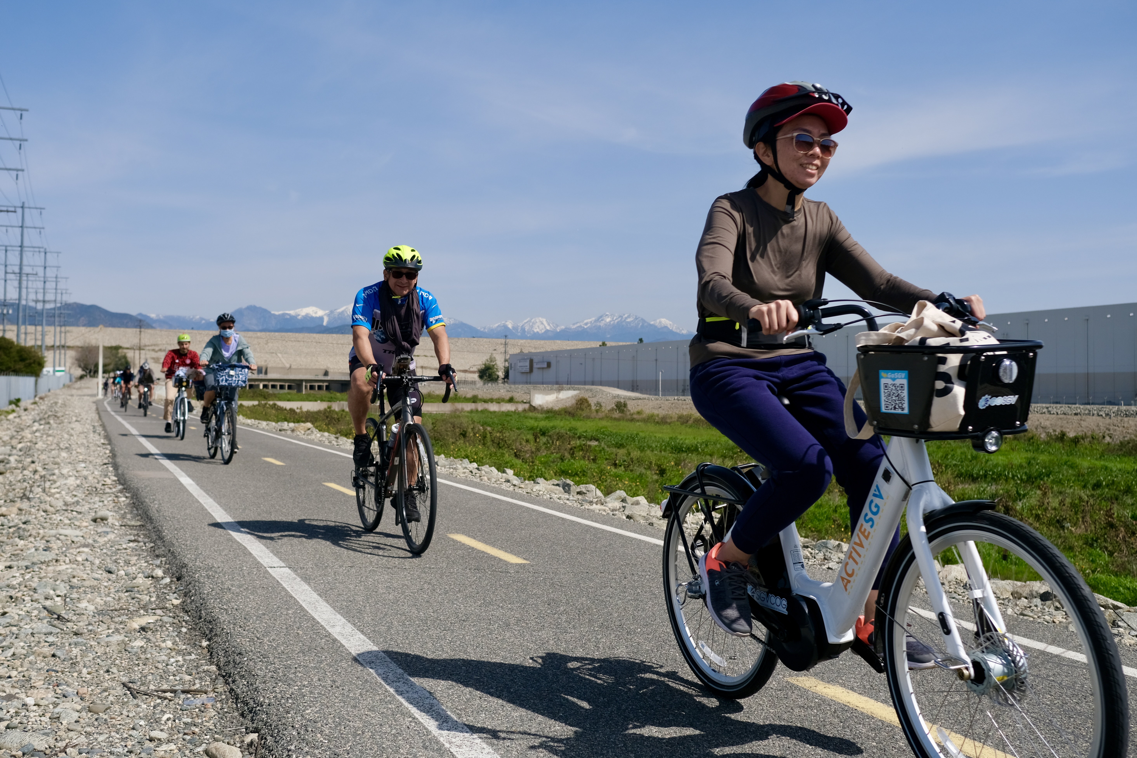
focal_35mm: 35
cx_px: 568
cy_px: 379
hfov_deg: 54.4
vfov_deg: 37.9
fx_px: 1105
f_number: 4
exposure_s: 1/2000
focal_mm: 23
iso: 160
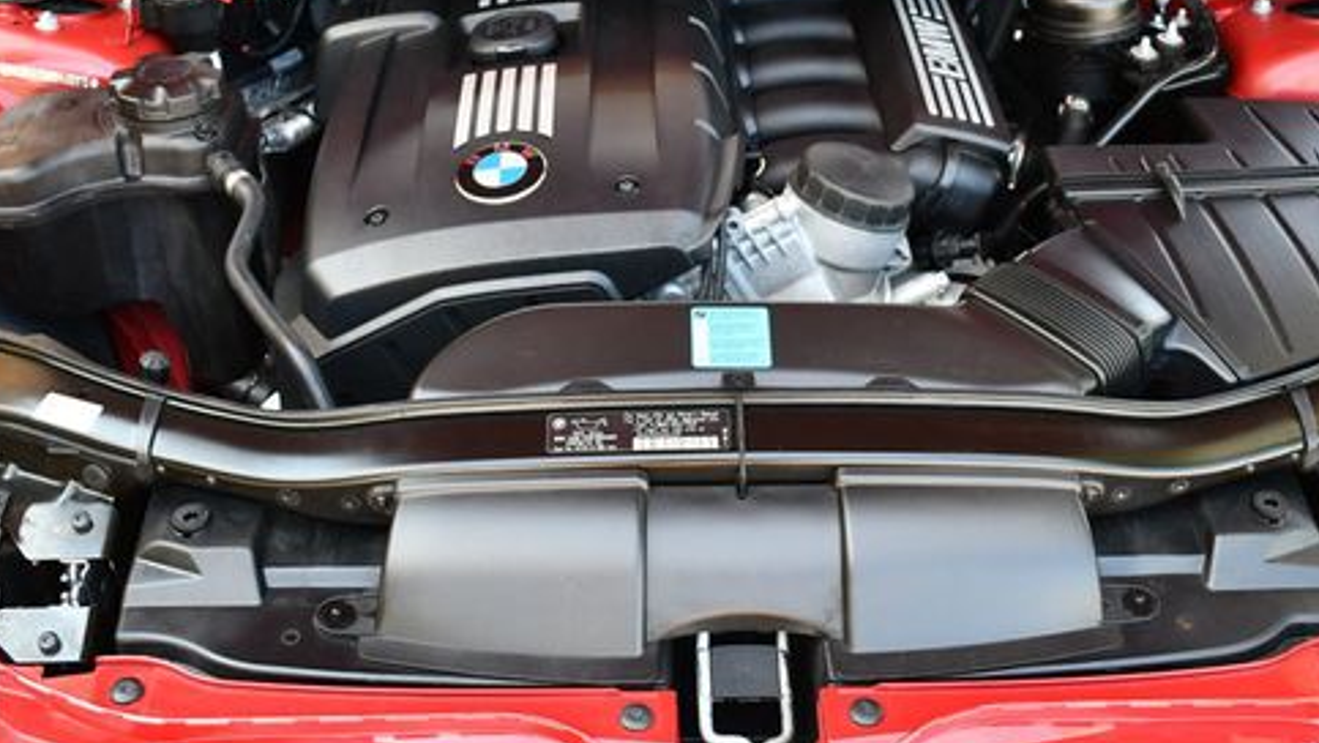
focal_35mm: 50
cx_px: 713
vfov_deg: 23.8
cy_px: 199
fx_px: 1749
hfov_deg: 41.3
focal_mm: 18
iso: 560
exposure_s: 1/250
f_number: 3.5
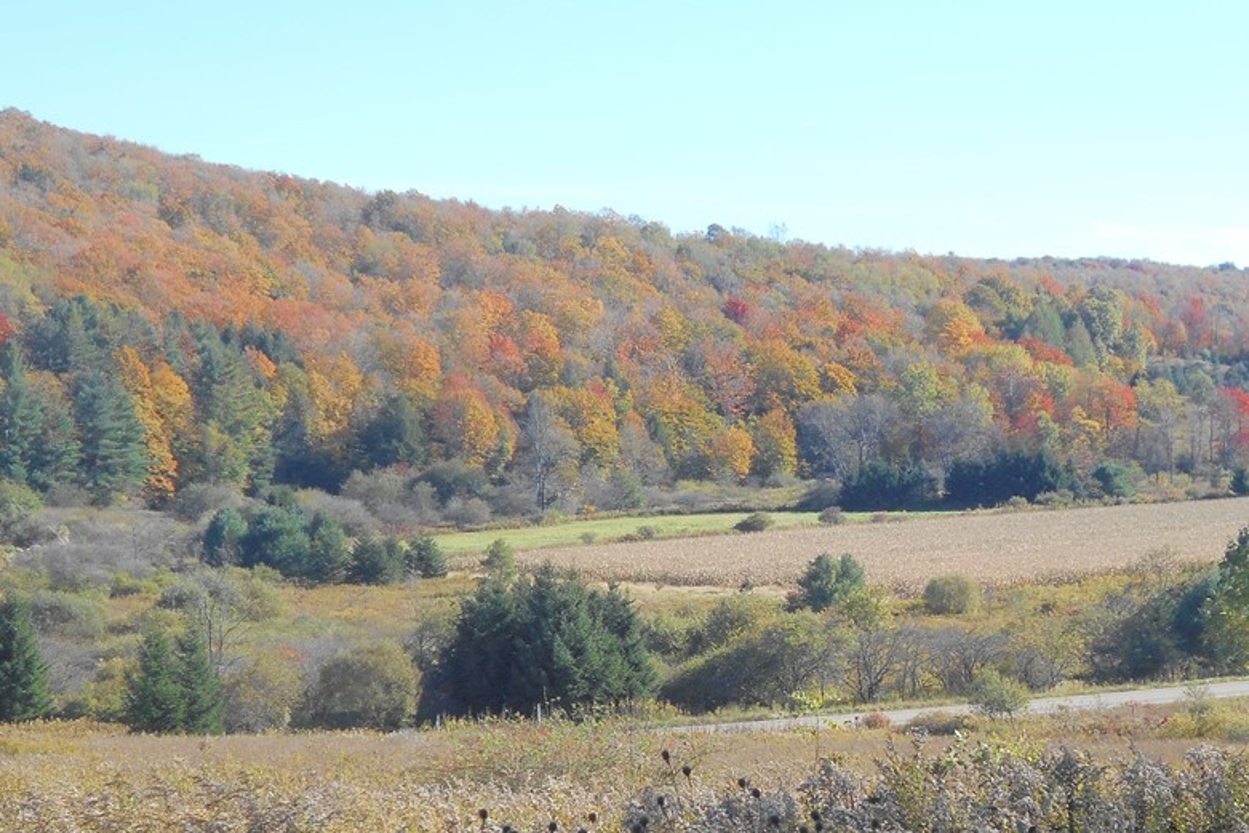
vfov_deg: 15.2
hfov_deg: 22.6
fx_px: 3123
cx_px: 624
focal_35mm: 90
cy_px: 520
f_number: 5.3
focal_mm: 11.6
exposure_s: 1/250
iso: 110
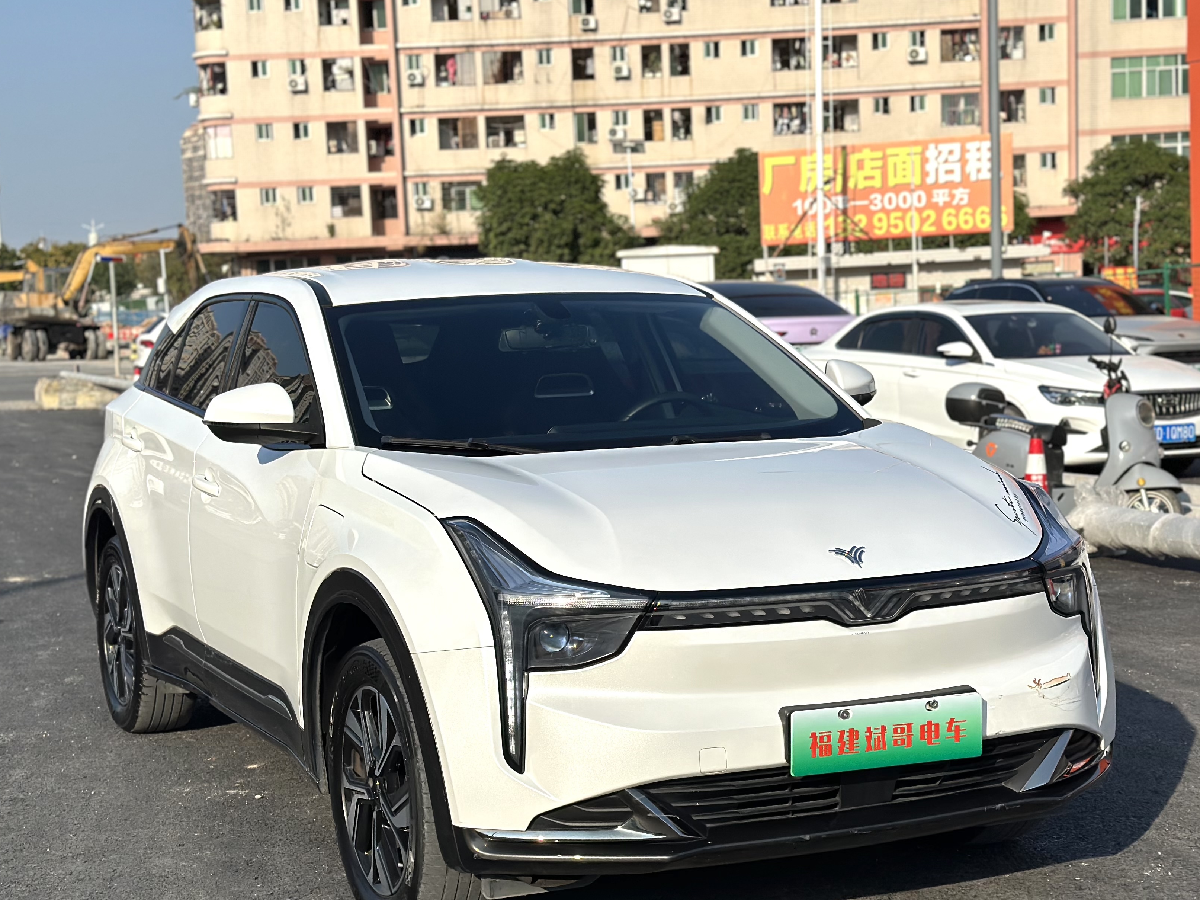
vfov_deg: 24.4
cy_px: 547
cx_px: 608
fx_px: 2080
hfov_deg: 32.2
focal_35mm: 60
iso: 100
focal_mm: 6.86
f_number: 1.78
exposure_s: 1/10870
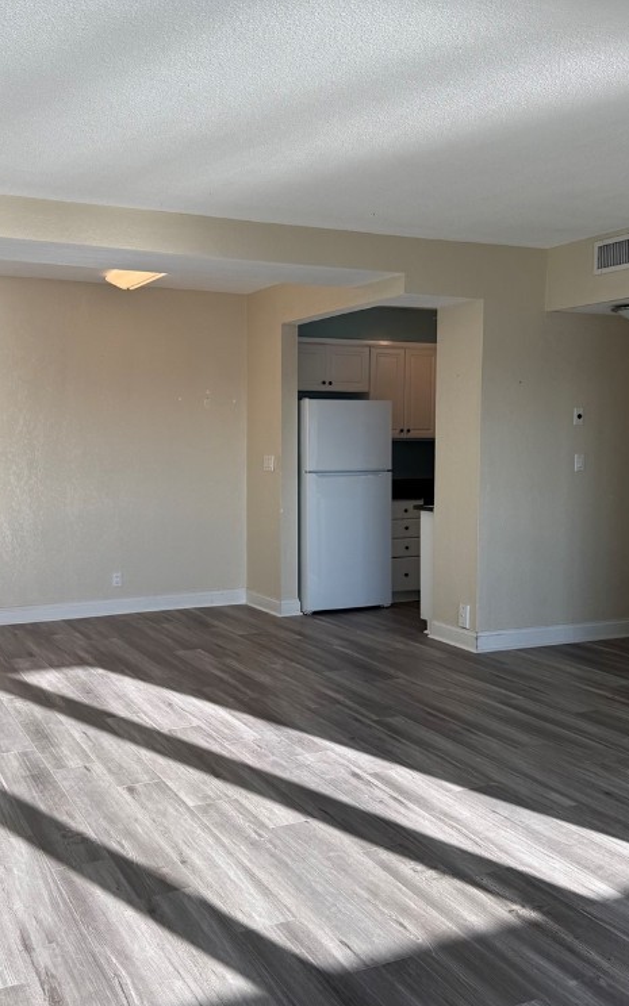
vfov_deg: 55.3
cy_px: 498
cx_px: 292
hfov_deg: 36.3
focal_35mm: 35
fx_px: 960
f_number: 1.78
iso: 80
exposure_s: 1/858
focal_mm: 6.76
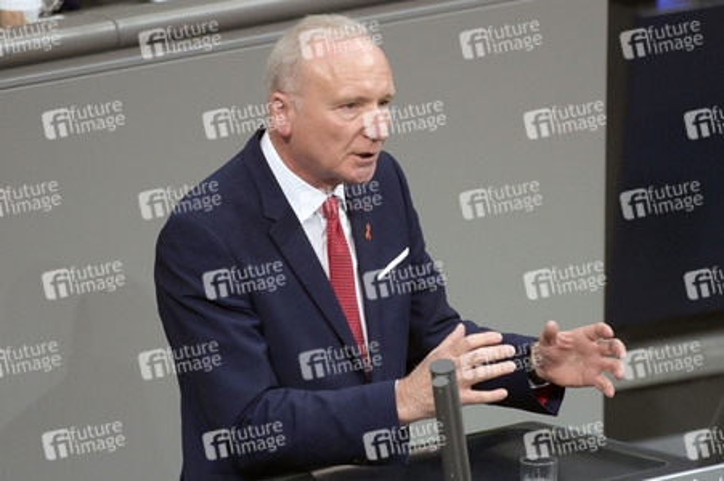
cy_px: 240
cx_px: 362
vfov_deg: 3.1
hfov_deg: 4.6
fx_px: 9043
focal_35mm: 450
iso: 10000
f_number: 5.6
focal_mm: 450
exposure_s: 1/320
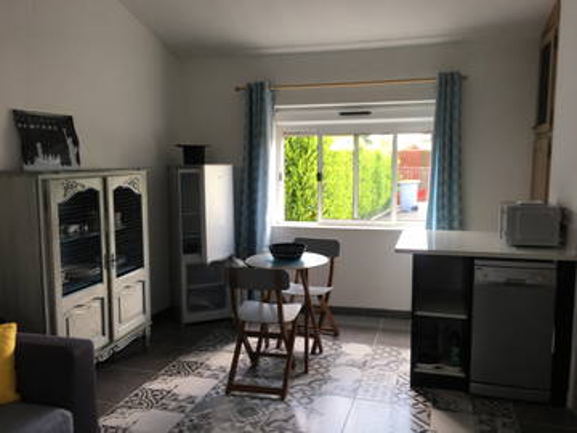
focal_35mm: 29
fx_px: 483
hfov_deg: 61.7
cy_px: 216
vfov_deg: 48.2
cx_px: 288
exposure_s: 1/50
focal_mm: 4.15
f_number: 2.2
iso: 32
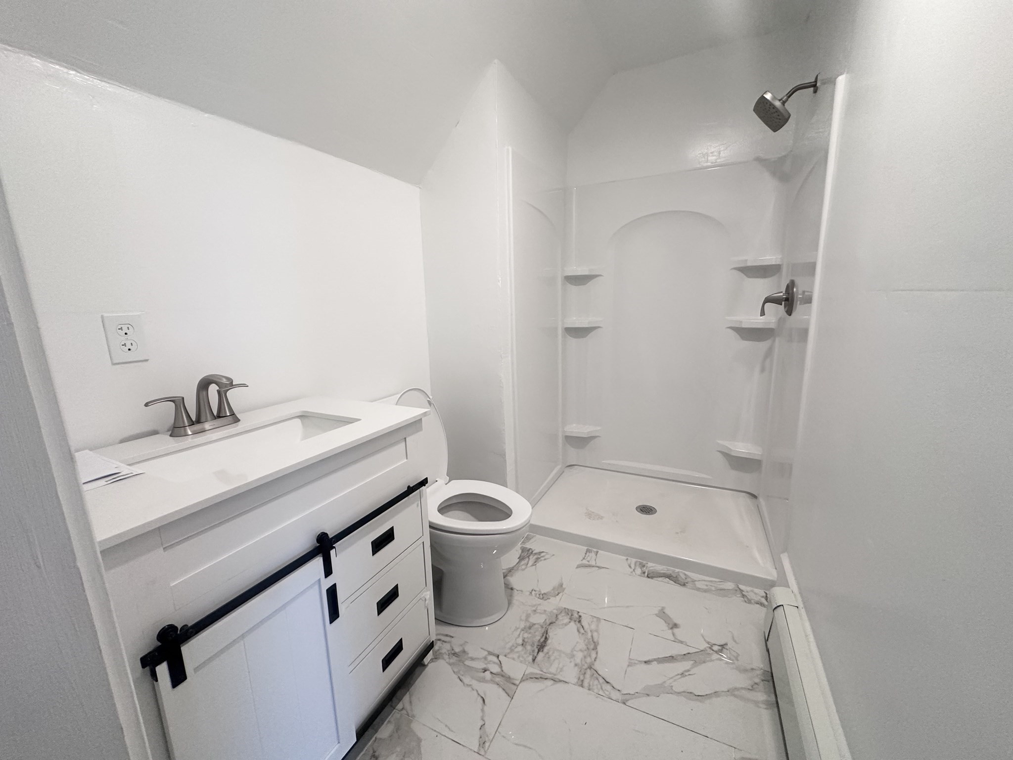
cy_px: 380
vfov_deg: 85.7
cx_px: 506
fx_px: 410
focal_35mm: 14
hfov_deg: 102.1
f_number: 2.2
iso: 250
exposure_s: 1/120
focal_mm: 2.22
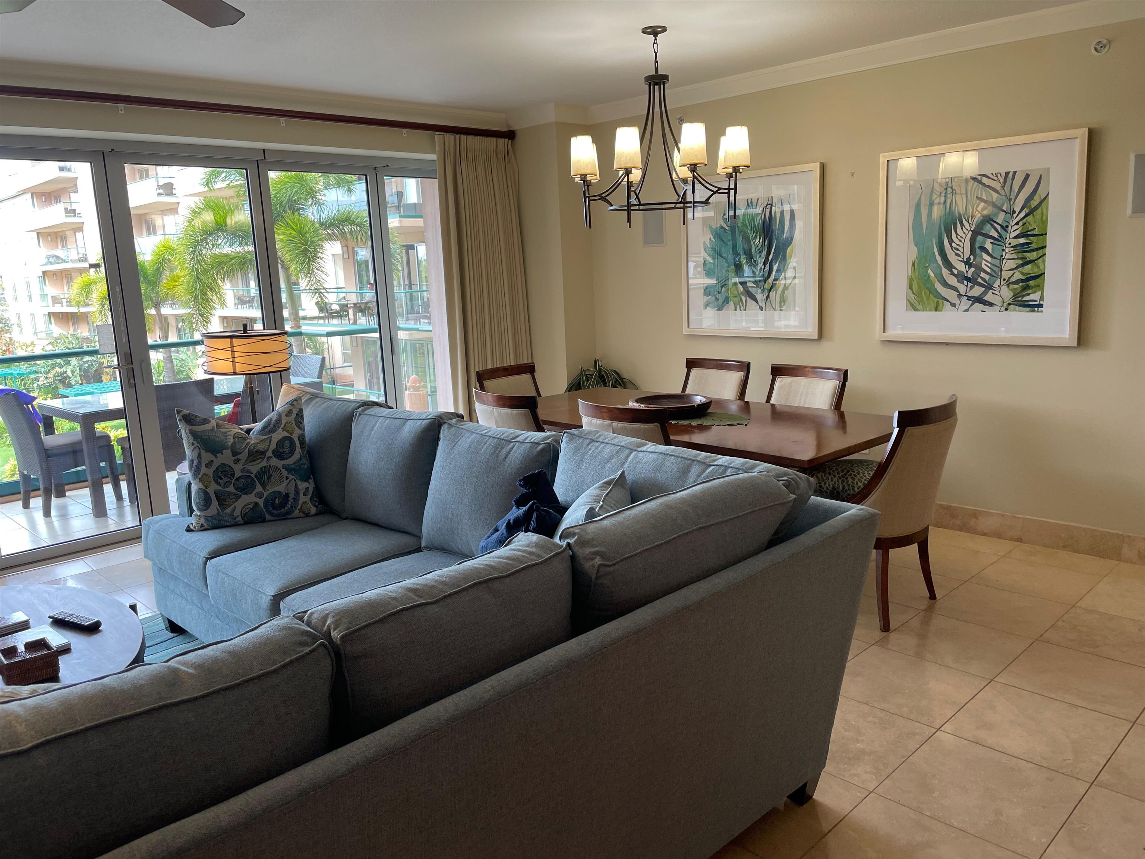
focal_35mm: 26
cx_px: 572
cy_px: 430
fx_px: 860
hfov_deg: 67.3
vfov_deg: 53.1
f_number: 1.6
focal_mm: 4.2
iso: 80
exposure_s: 1/120
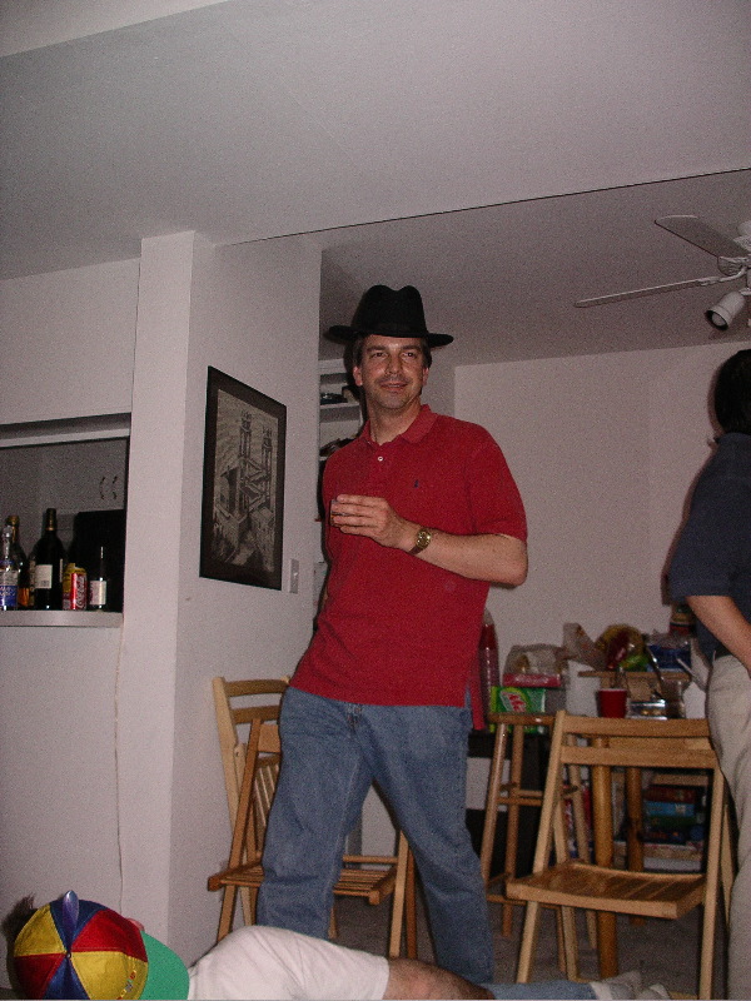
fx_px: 1070
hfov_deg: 38.7
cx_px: 376
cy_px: 500
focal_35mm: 37
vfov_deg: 50.1
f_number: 2.8
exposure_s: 1/40
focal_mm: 7.8
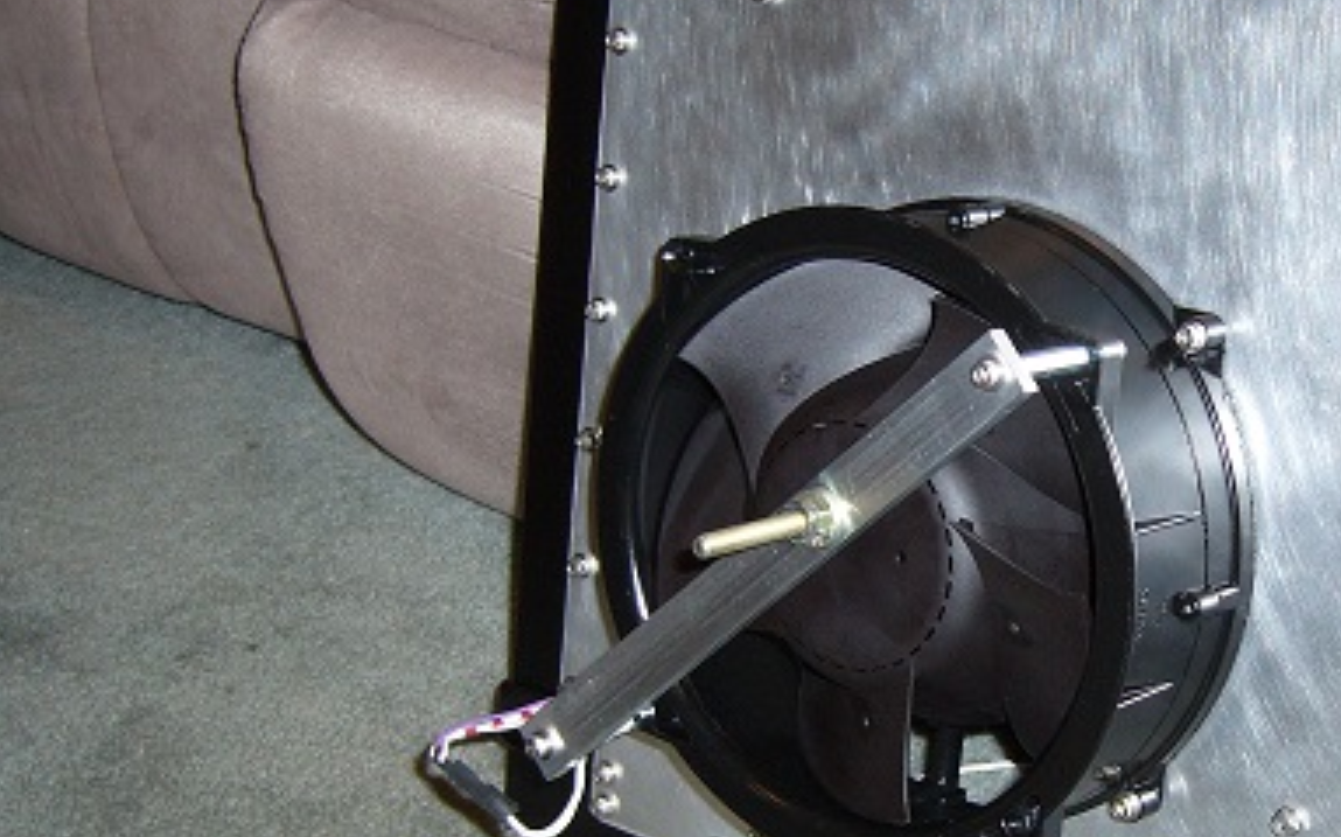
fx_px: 2265
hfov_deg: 31.9
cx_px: 1117
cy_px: 448
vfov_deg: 20.9
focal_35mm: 62
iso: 100
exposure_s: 1/30
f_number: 2.8
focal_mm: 5.8
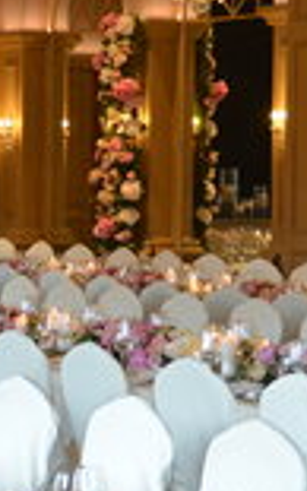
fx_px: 2020
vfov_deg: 13.8
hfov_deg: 8.6
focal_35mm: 151
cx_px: -82
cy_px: 225
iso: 720
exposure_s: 1/60
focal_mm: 32
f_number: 4
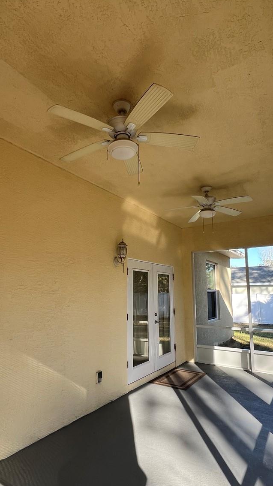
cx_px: 123
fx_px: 257
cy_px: 253
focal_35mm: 20
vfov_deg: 86.6
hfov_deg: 55.8
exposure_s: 1/114
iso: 32
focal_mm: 1.57
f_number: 1.8
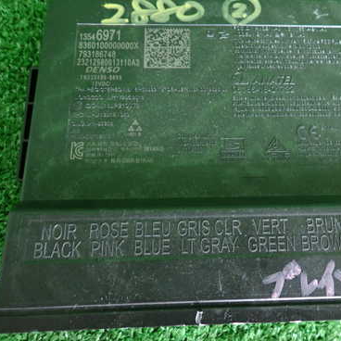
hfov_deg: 45.3
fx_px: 401
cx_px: 228
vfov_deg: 46.0
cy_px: 157
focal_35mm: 36
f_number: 2
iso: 400
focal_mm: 4.5
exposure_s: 1/30
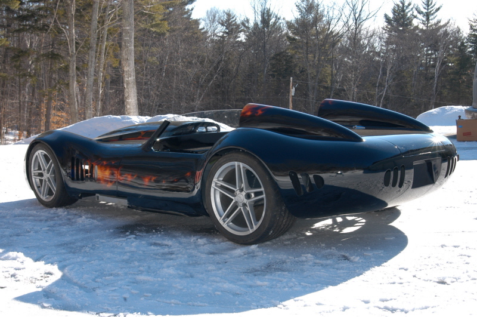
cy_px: 158
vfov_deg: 25.7
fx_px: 695
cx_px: 238
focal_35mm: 52
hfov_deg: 37.9
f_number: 8
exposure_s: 1/180
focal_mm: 35
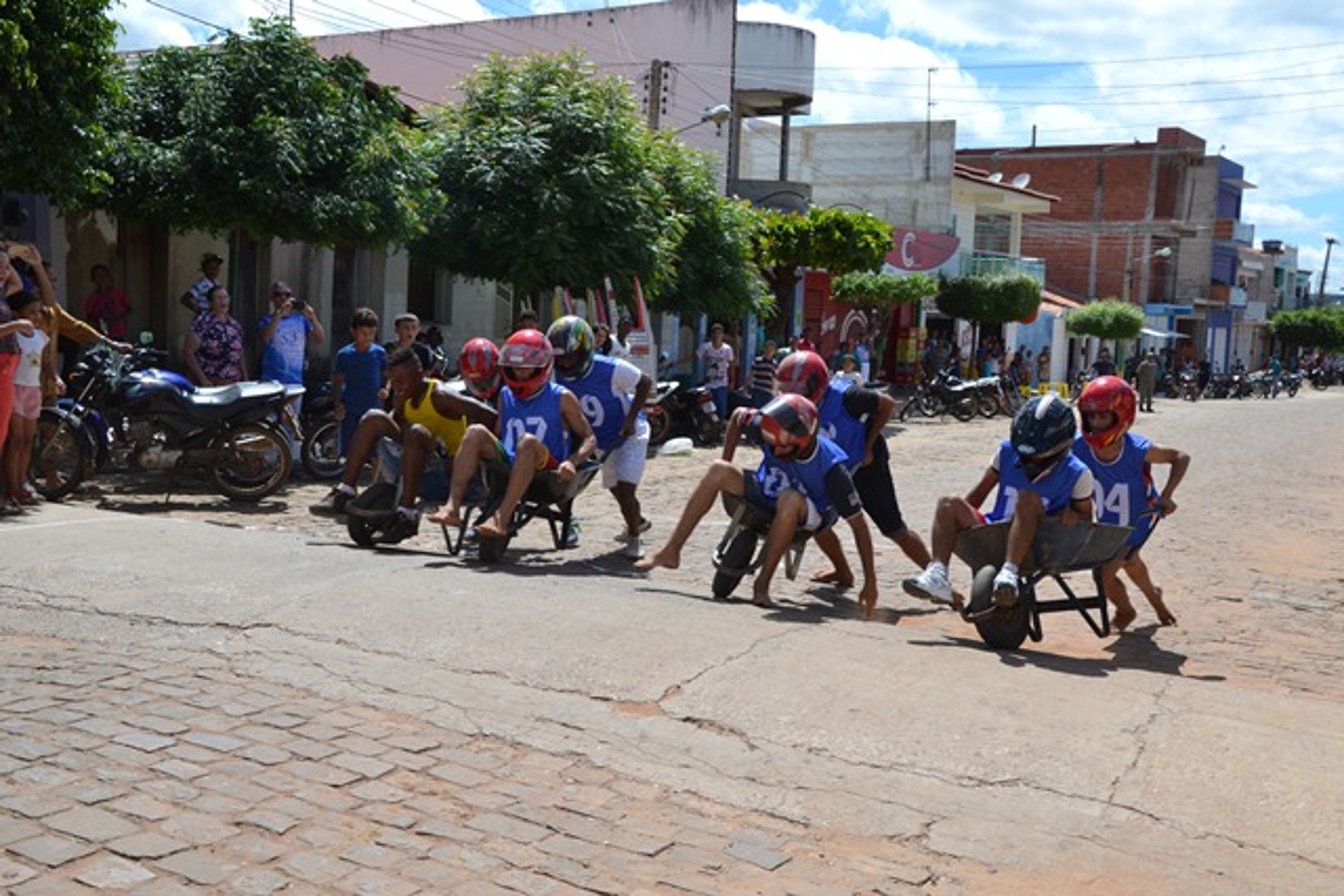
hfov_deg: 49.5
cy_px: 448
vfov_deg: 34.2
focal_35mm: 39
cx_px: 672
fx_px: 1456
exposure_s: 1/200
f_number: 7.1
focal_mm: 26
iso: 100
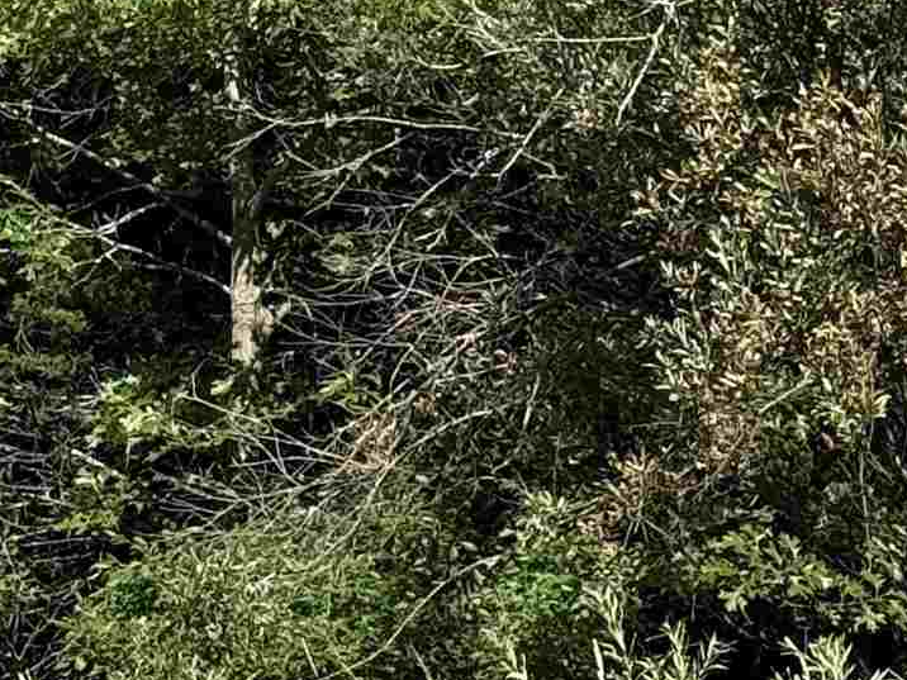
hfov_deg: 9.5
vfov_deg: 7.2
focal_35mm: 206
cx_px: 1105
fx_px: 5398
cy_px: 230
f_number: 1.78
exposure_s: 1/2976
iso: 80
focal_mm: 6.76
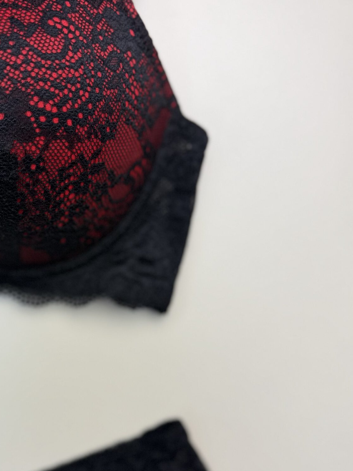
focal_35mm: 41
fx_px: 558
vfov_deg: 45.5
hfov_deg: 33.9
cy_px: 287
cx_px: 62
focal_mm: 6.76
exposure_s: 1/671
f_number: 1.78
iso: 80
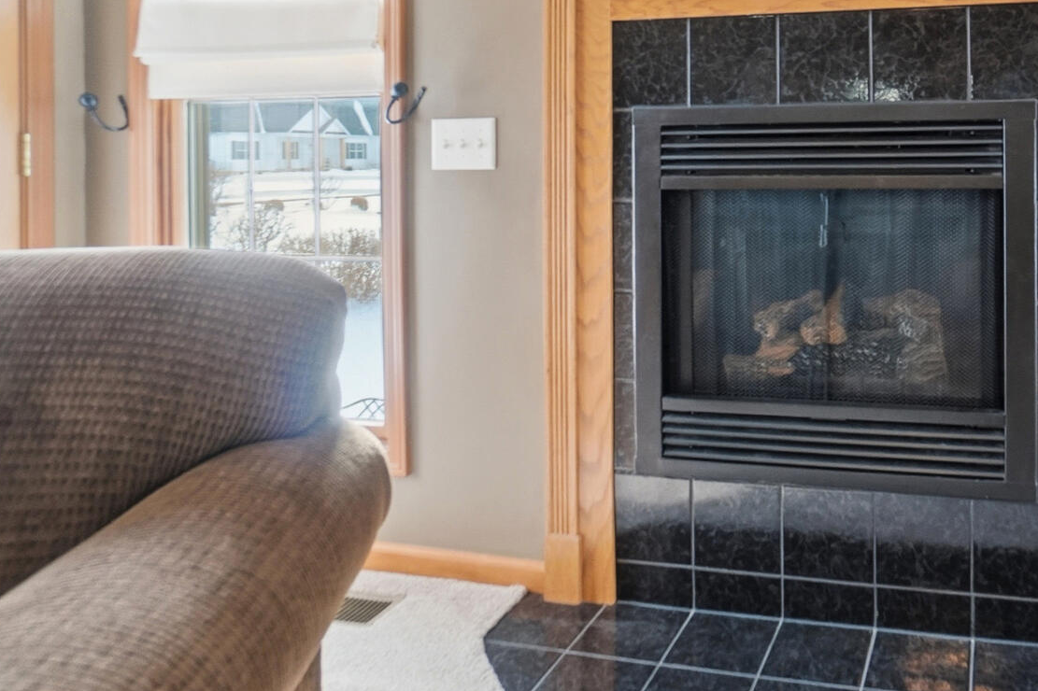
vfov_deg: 45.9
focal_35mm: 27
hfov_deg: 62.3
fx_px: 778
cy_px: 157
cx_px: 816
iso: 125
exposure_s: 1/125
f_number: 5.6
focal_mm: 10
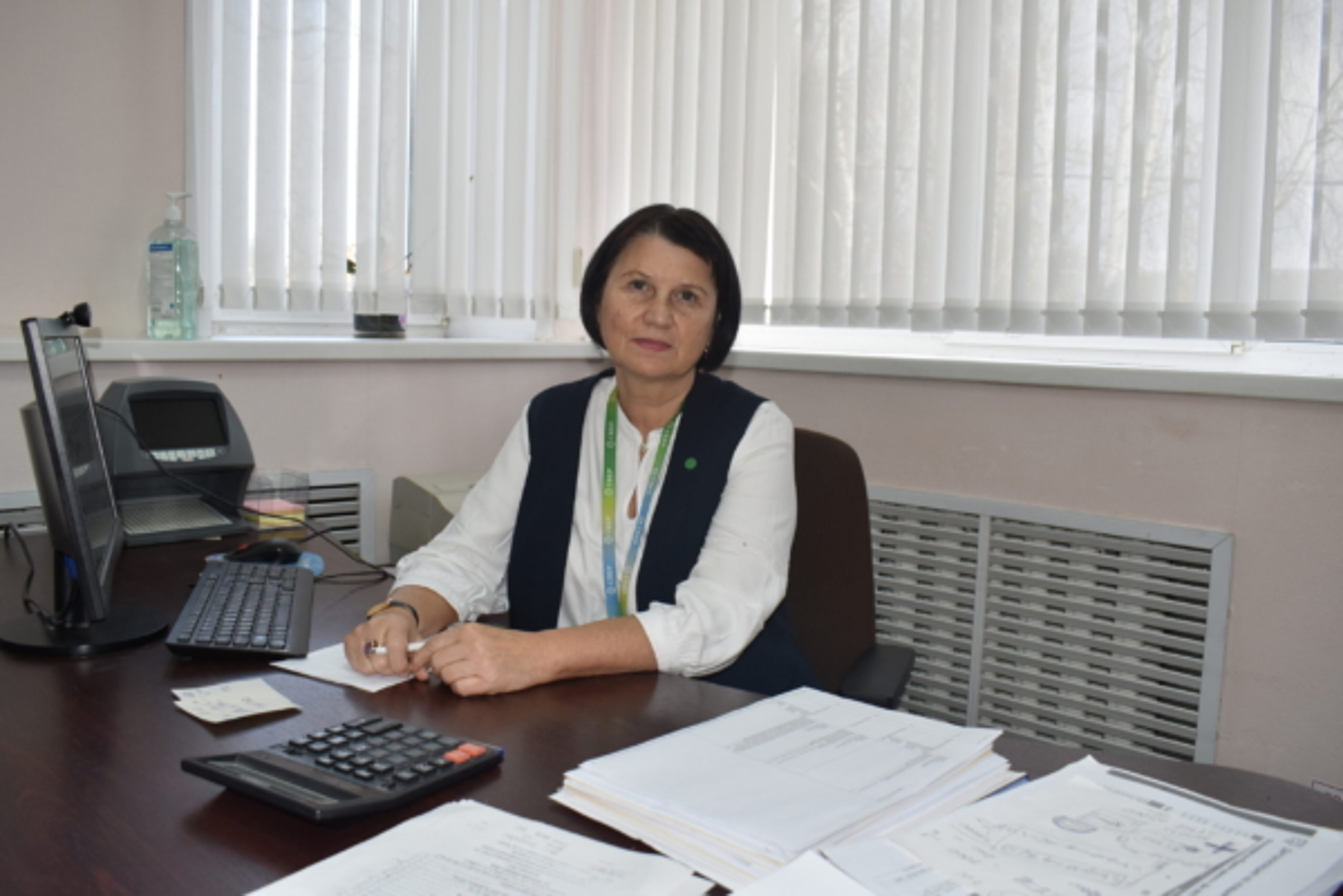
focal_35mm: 30
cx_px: 672
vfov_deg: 43.6
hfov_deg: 61.9
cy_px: 448
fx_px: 1119
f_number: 5.6
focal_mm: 20
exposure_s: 1/125
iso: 450
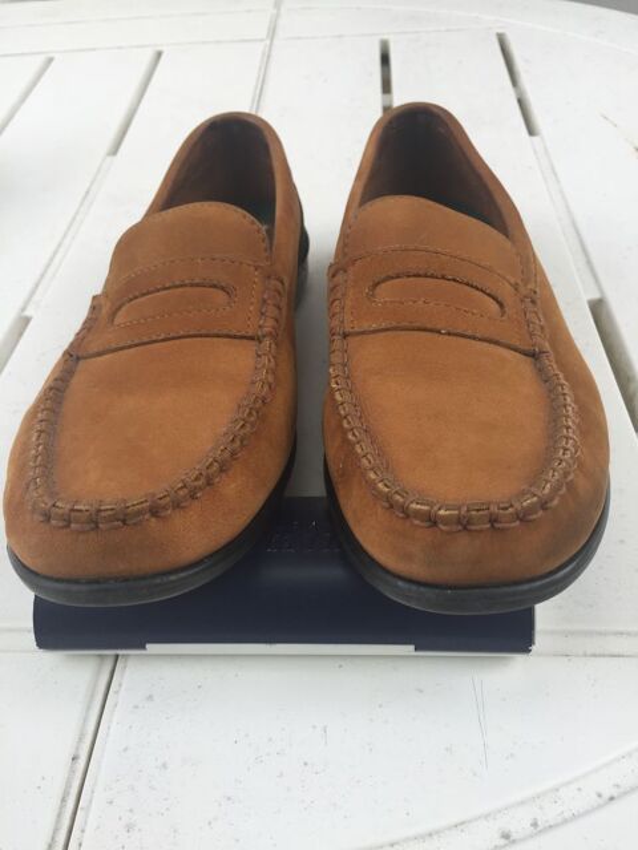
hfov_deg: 48.2
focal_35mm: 29
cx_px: 319
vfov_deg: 61.7
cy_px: 425
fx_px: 713
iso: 32
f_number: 2.2
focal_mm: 4.15
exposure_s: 1/267
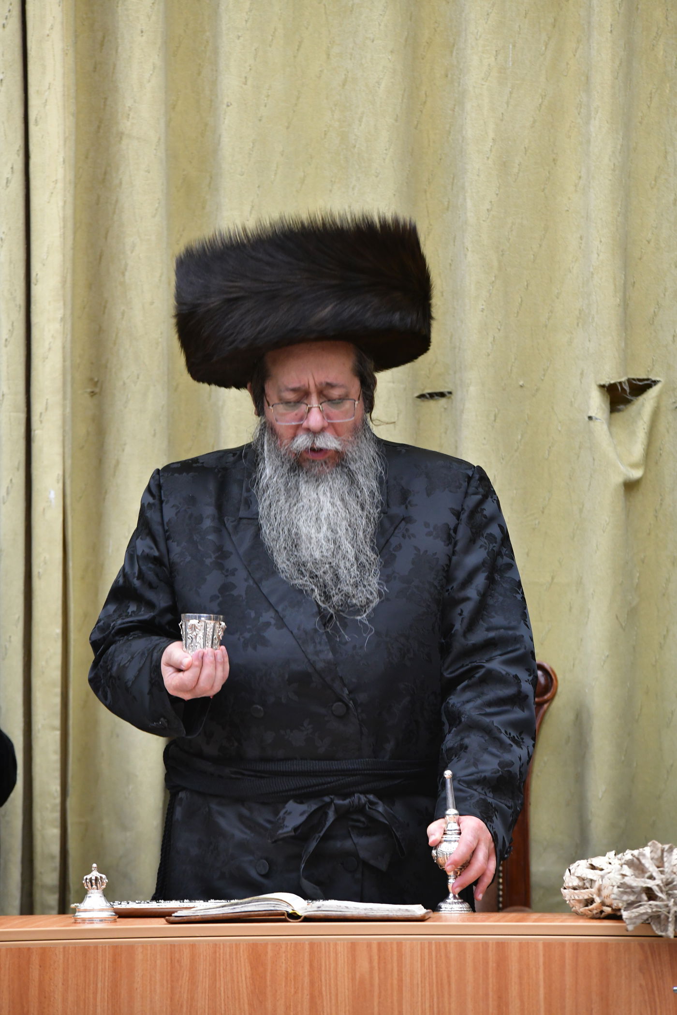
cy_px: 508
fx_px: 5641
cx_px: 338
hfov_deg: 6.9
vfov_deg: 10.3
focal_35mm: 200
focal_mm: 200
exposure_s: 1/100
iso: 2500
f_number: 5.6
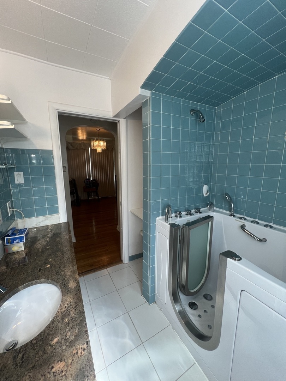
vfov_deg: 106.2
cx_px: 143
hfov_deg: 89.9
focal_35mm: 13
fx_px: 143
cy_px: 190
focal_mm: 1.57
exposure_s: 1/120
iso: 125
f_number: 1.8
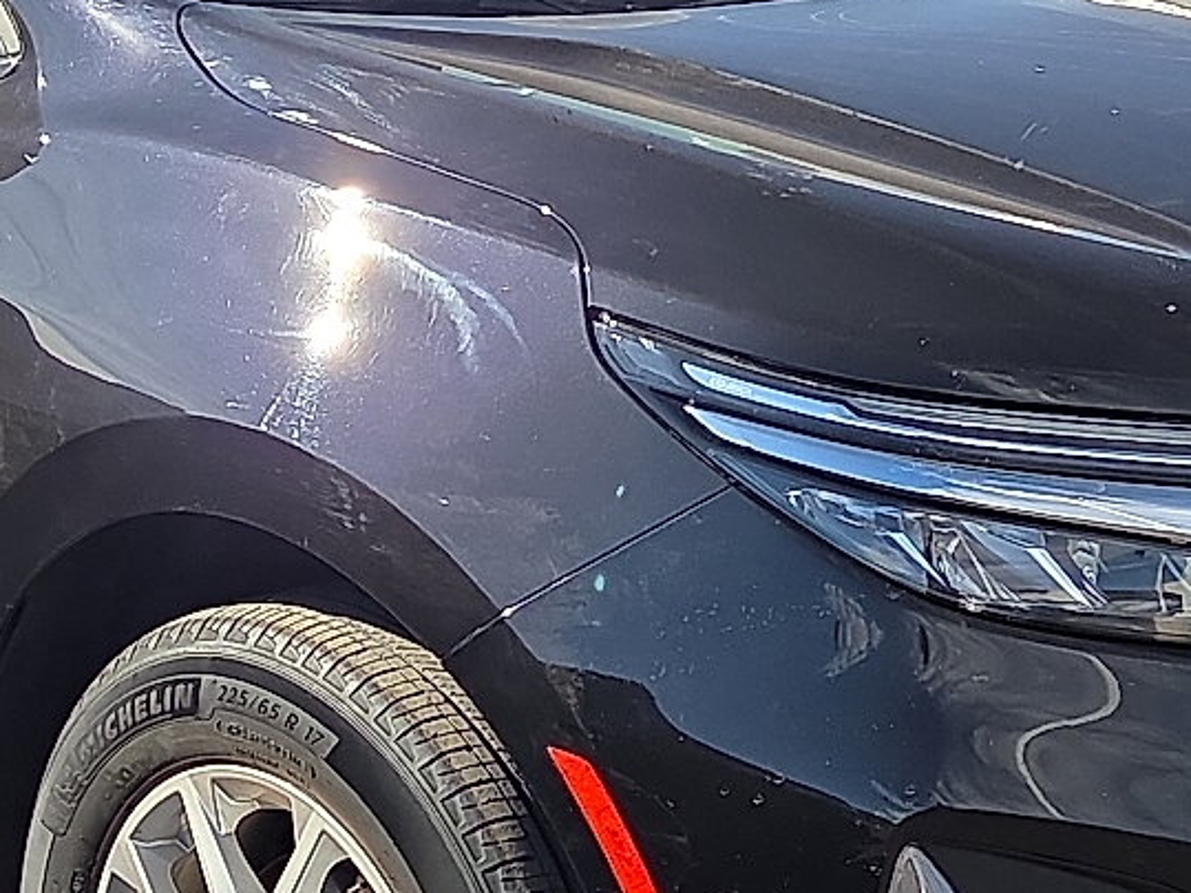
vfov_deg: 14.6
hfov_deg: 19.4
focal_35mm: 101
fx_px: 3474
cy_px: 427
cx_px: 455
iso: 25
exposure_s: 1/2000
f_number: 1.8
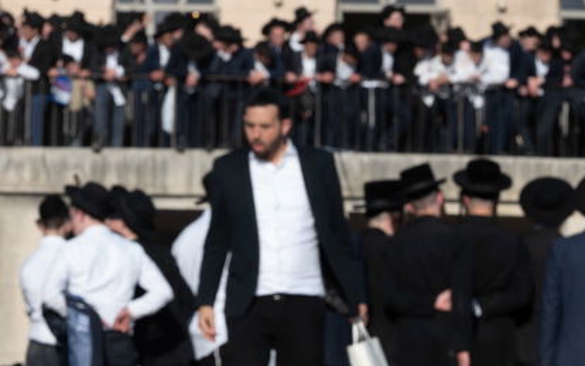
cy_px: 102
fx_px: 3843
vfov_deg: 5.4
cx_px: 198
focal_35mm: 241
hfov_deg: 8.7
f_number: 10
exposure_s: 1/320
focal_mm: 70
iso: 125
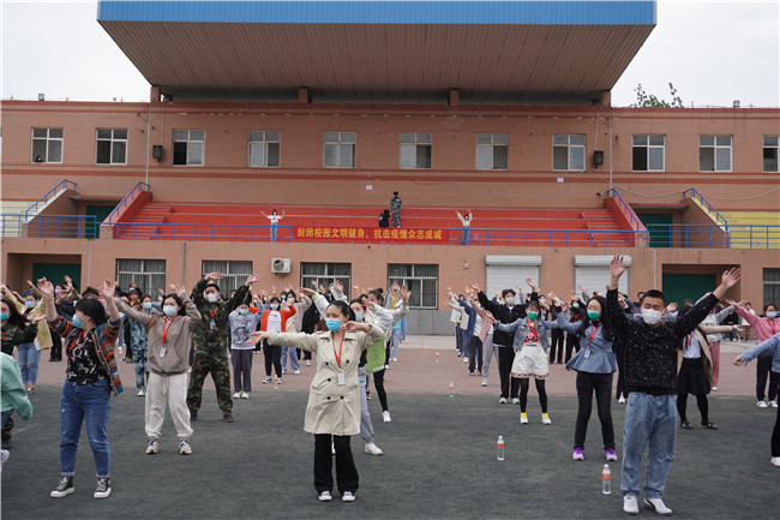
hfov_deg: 53.1
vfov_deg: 36.9
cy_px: 260
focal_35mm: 36
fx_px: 780
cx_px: 390
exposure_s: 1/400
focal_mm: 24
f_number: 5
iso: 125
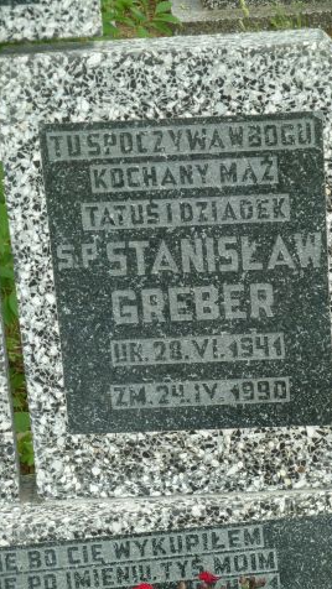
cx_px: 217
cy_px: 294
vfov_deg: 17.6
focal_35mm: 122
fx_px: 1908
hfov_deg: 9.9
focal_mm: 18.2
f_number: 4.4
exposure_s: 1/100
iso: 160
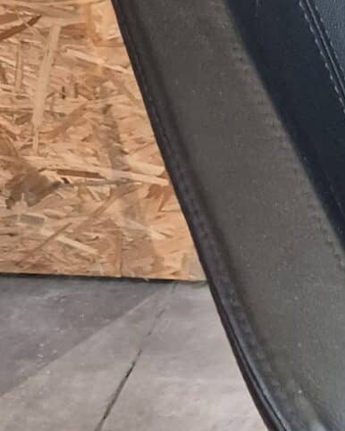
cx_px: 815
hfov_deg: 11.0
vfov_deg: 15.9
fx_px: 1520
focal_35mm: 119
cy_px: 399
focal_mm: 5.4
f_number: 1.8
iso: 1250
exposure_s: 1/100
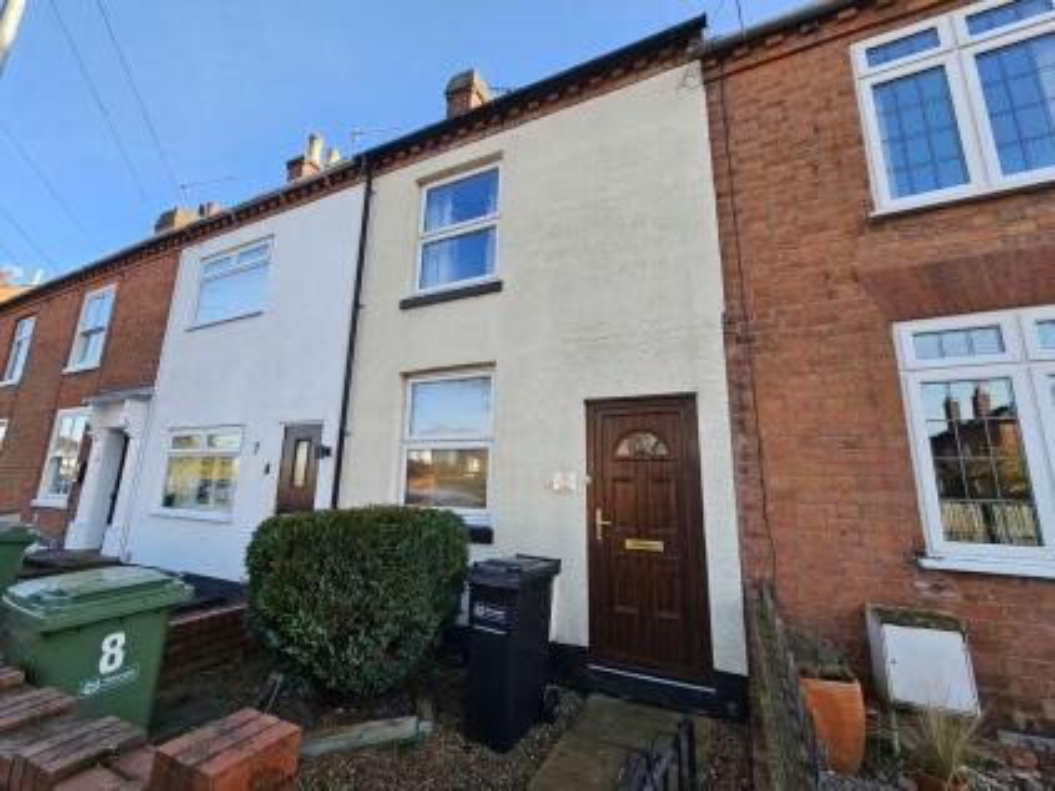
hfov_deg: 106.2
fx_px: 396
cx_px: 528
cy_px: 396
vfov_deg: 89.9
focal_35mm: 13
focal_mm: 2.2
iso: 50
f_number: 2.2
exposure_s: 1/311
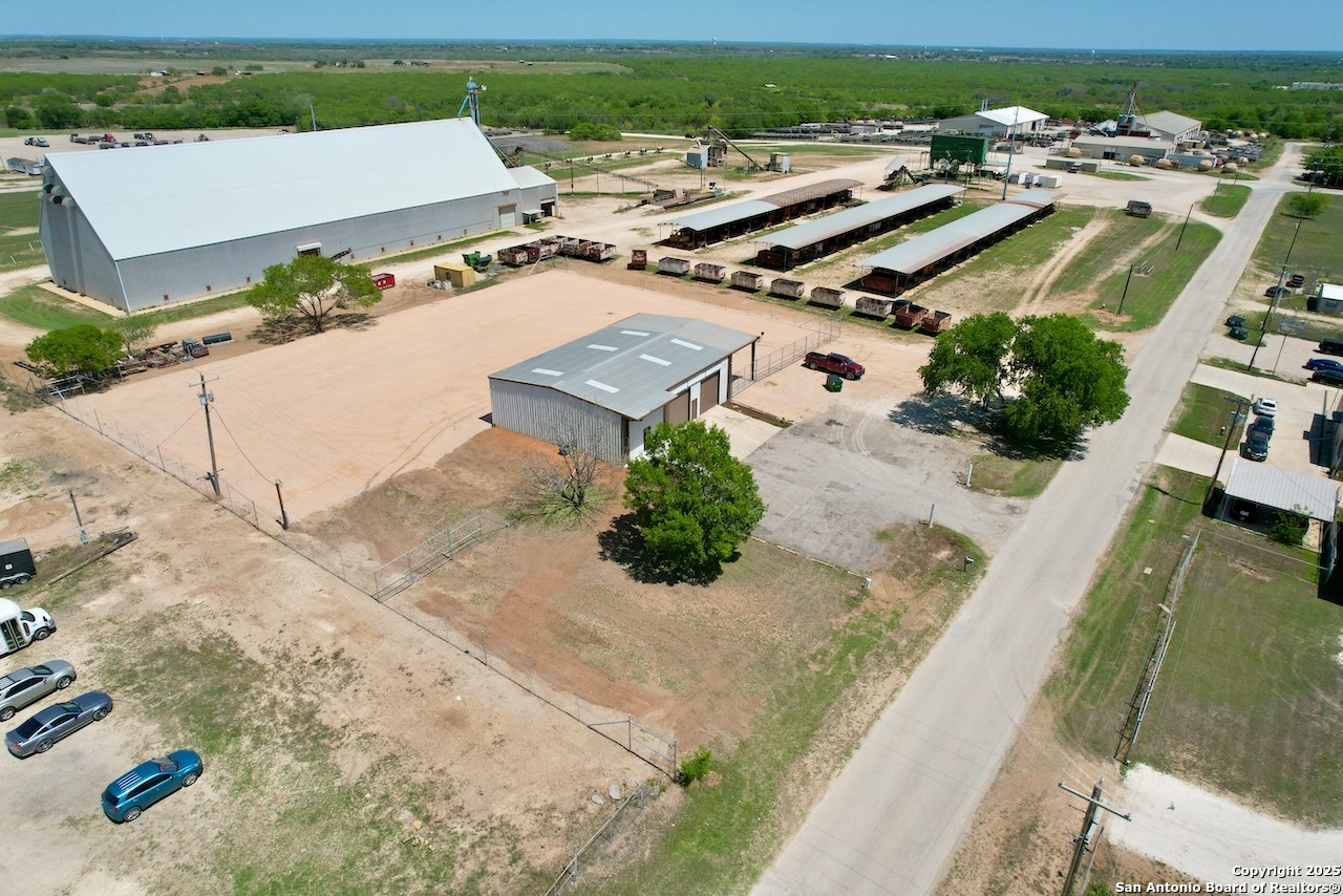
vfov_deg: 57.3
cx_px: 672
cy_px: 448
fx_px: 821
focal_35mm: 22
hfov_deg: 78.6
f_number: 2.8
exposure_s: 1/4000
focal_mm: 8.38
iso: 120
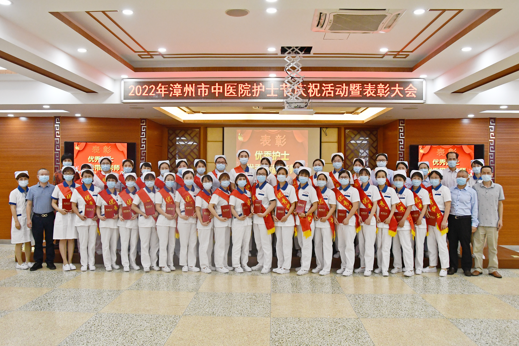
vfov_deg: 43.6
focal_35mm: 30
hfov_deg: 61.9
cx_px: 260
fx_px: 432
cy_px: 173
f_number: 7.1
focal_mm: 20
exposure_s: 1/200
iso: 2500
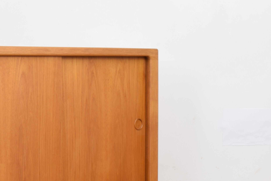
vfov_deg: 18.7
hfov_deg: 26.8
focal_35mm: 73
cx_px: 32
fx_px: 549
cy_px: 87
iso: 100
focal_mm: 20
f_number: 22
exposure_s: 4
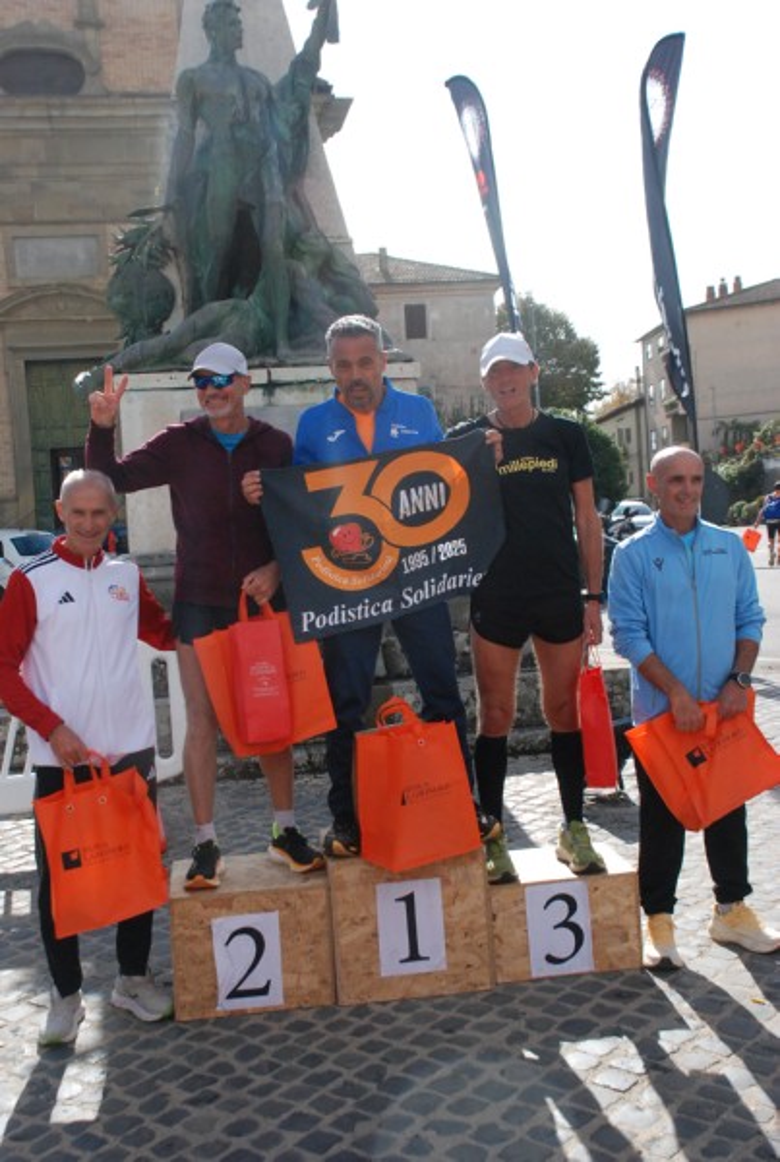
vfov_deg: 49.5
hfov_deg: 34.4
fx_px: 1261
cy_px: 581
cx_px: 390
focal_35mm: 39
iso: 1000
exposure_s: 1/1600
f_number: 6.3
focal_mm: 26
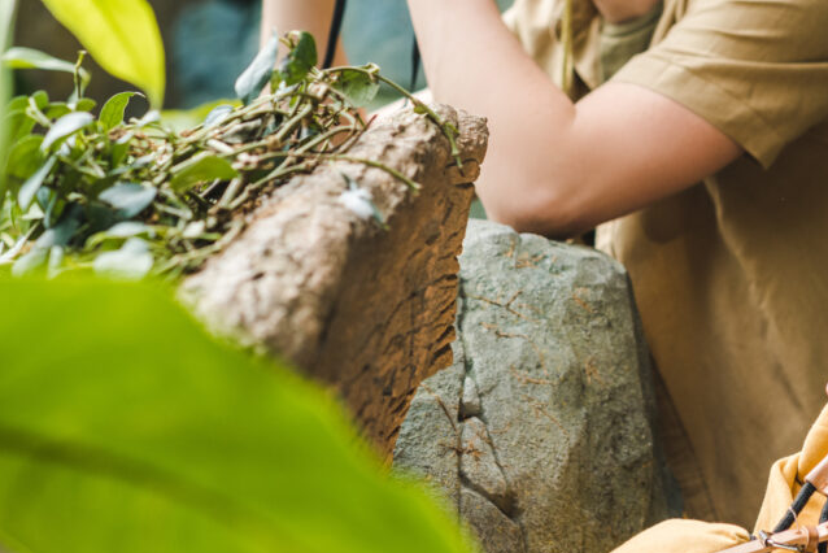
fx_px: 3681
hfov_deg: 12.7
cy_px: 94
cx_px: 746
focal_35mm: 160
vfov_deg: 8.6
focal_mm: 85
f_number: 3.5
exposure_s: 1/160
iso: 200
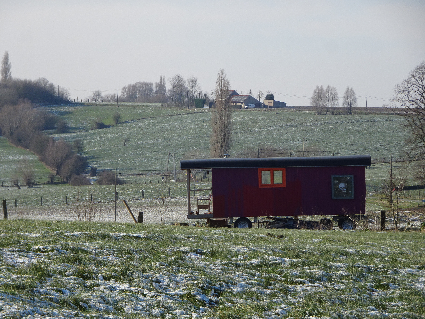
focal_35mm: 206
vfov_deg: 7.2
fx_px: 2529
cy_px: 160
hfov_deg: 9.6
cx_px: 212
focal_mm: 35.17
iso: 80
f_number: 6.3
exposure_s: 1/320
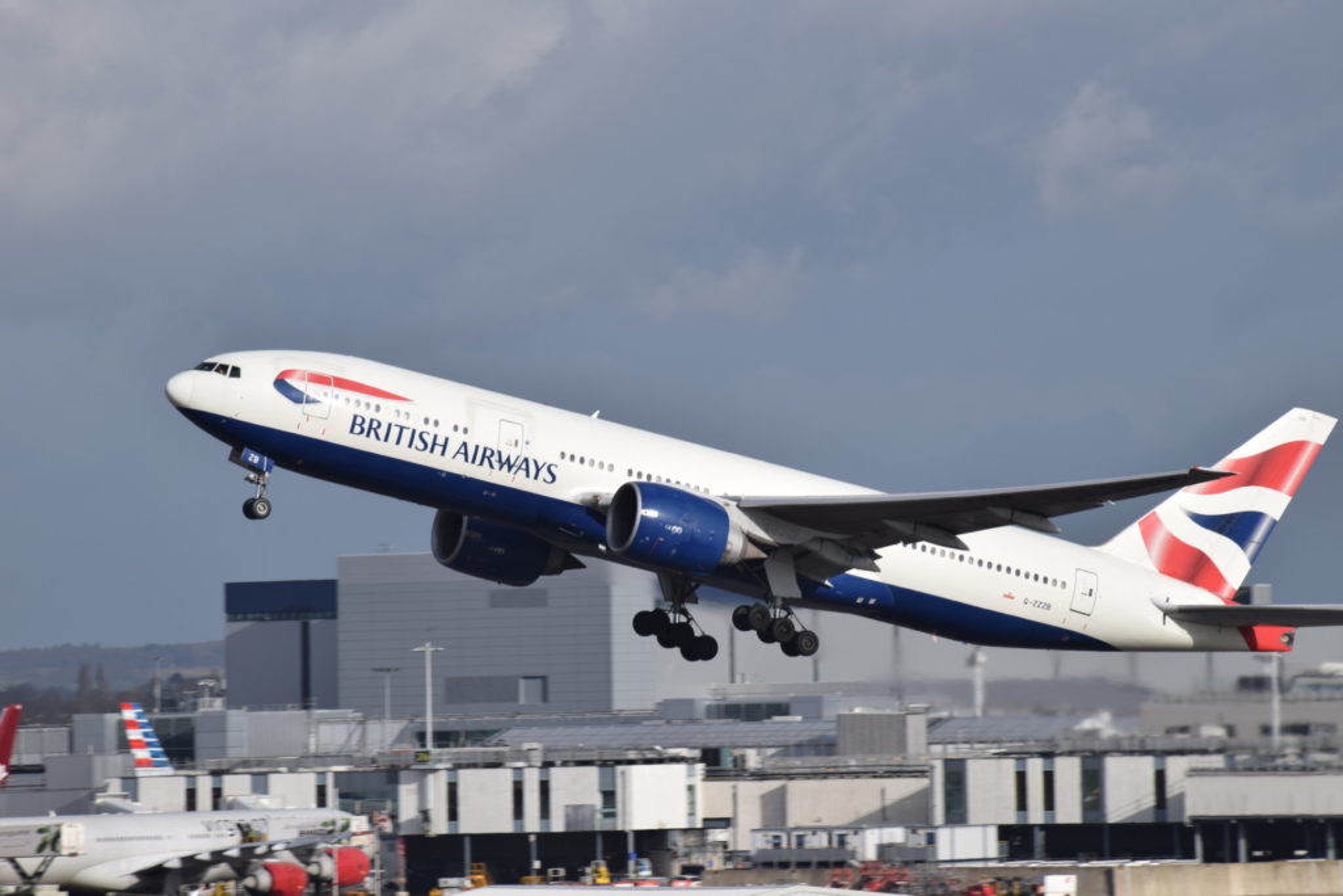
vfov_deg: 3.4
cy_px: 448
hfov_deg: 5.1
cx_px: 672
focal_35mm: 405
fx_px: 15110
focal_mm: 270
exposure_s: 1/320
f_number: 10
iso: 100
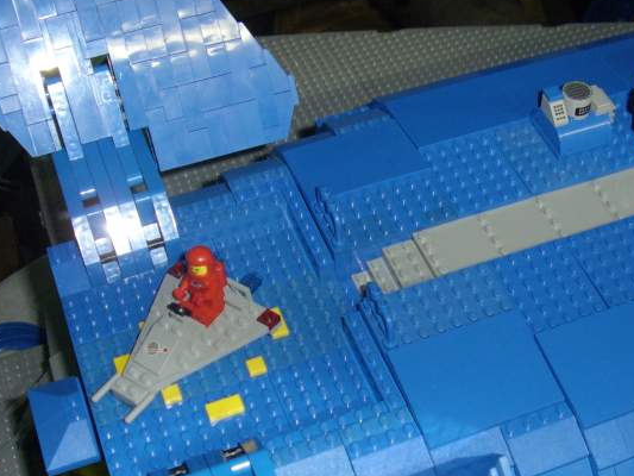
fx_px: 824
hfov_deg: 41.9
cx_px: 382
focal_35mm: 45
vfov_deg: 32.0
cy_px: 301
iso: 141
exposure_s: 1/30
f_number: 2.9
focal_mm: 5.8
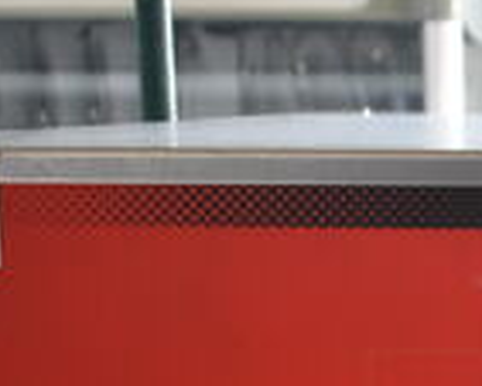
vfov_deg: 13.9
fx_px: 1570
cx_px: 728
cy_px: 362
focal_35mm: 110
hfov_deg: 16.0
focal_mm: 18
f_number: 3.5
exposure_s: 1/30
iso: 450
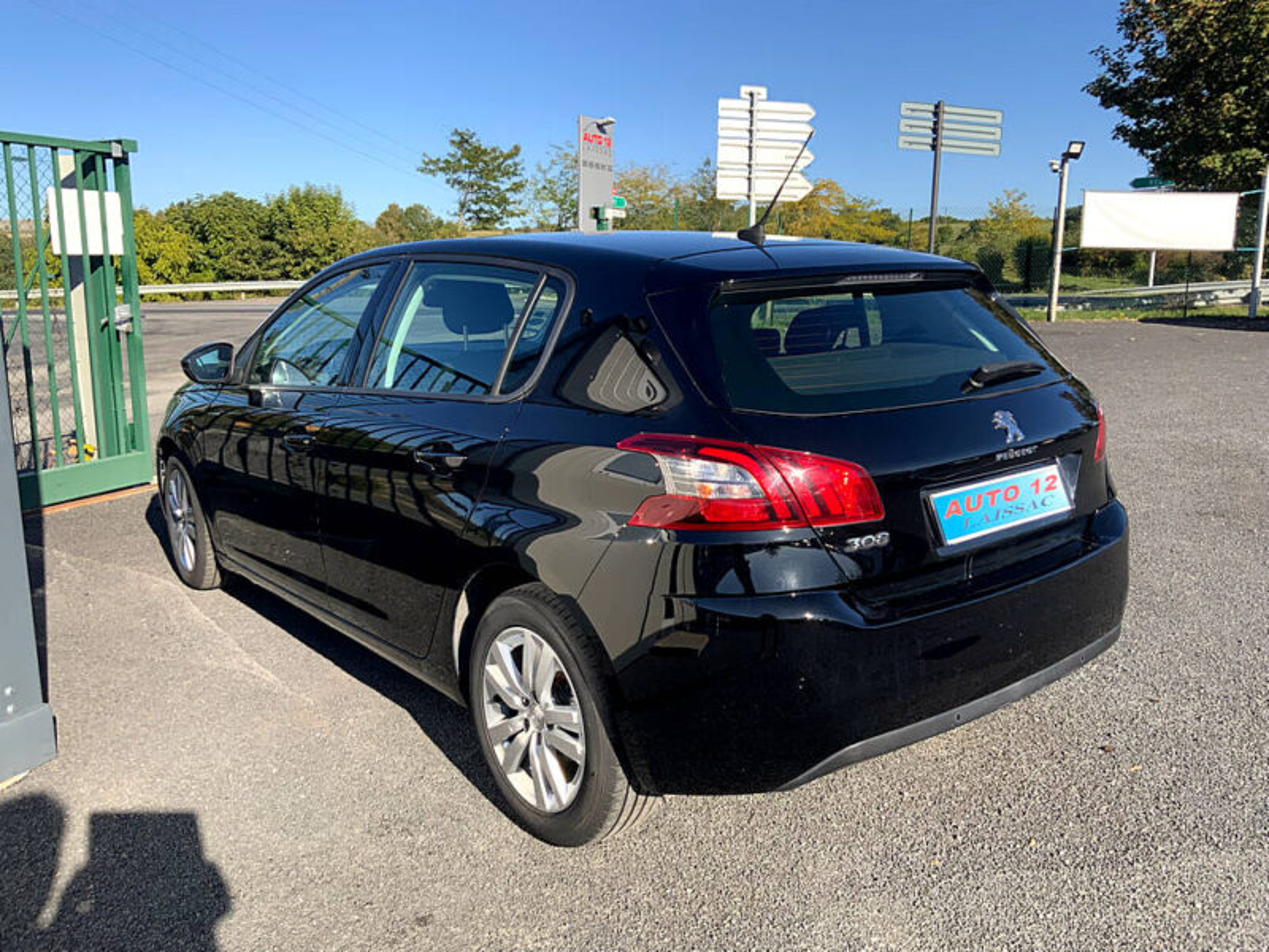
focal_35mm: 29
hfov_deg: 61.7
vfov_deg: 48.2
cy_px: 476
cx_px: 634
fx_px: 1063
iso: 16
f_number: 1.8
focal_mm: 3
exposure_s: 1/1195
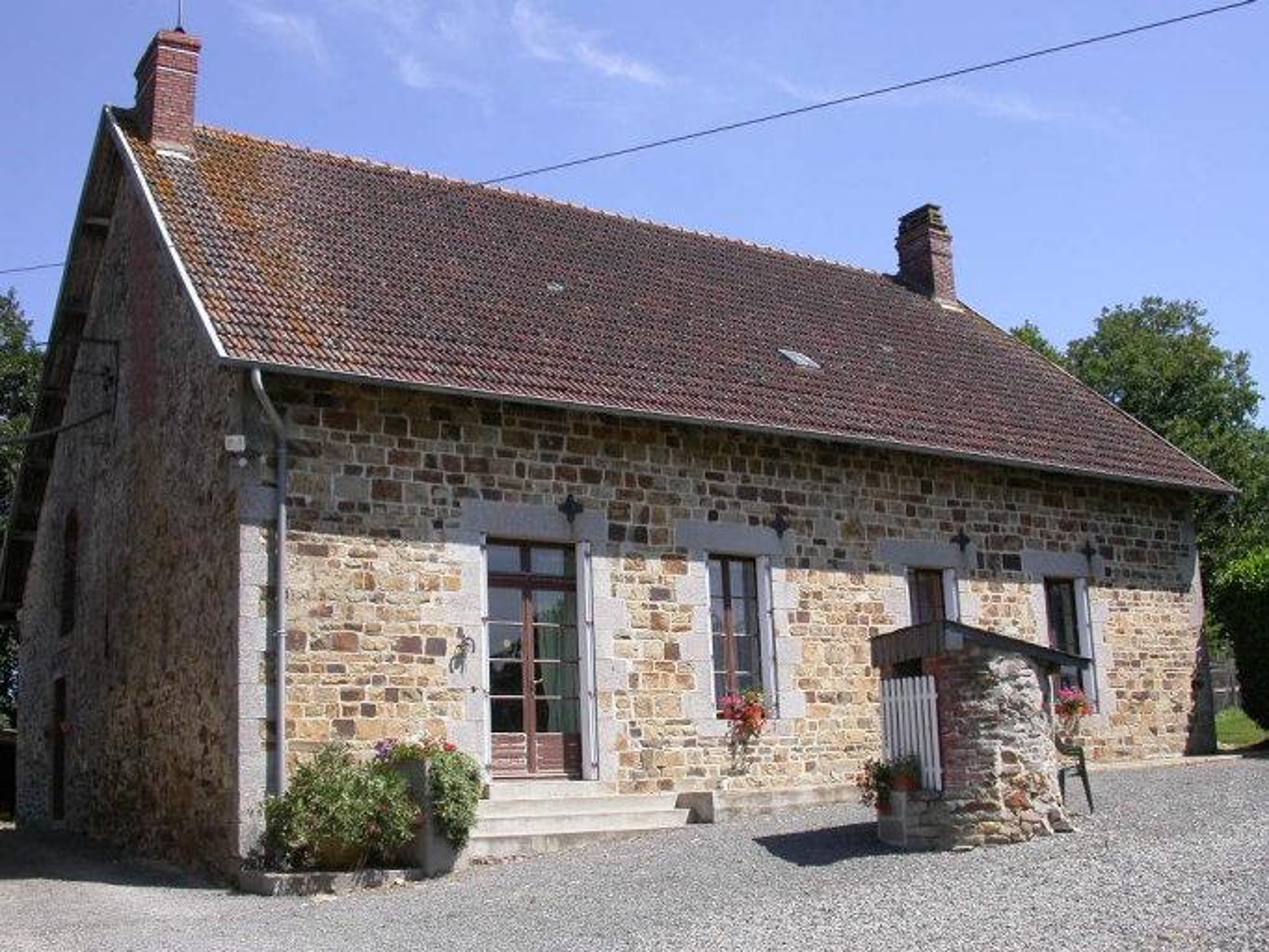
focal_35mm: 38
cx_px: 634
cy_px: 476
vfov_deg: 37.7
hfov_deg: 49.0
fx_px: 1394
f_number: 6.7
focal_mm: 7.85
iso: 100
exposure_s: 1/308
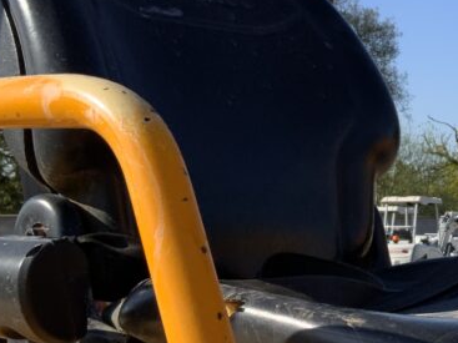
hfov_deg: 22.7
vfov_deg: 18.2
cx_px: 503
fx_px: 1071
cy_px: 203
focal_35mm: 81
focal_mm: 3
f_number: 1.8
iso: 16
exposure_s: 1/1377
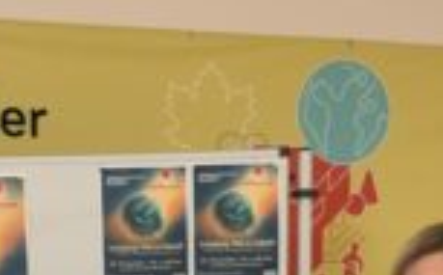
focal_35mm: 94
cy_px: 502
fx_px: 1133
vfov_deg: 12.6
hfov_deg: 22.0
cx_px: 123
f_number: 1.8
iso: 400
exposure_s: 1/32
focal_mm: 4.25
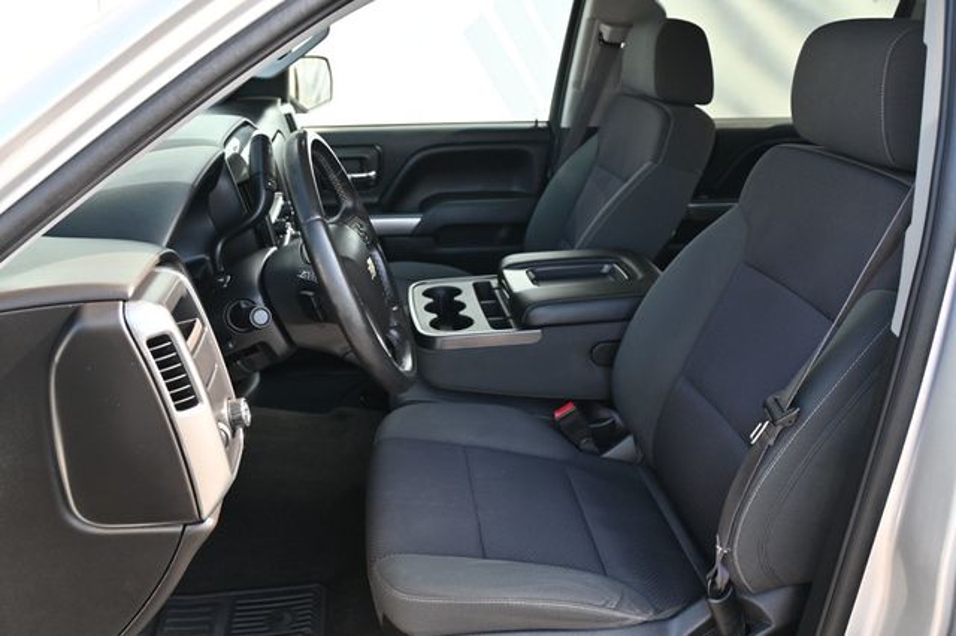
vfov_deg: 41.7
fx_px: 836
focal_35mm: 32
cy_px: 318
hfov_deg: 59.5
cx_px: 478
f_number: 4
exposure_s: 1/200
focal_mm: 21
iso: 400
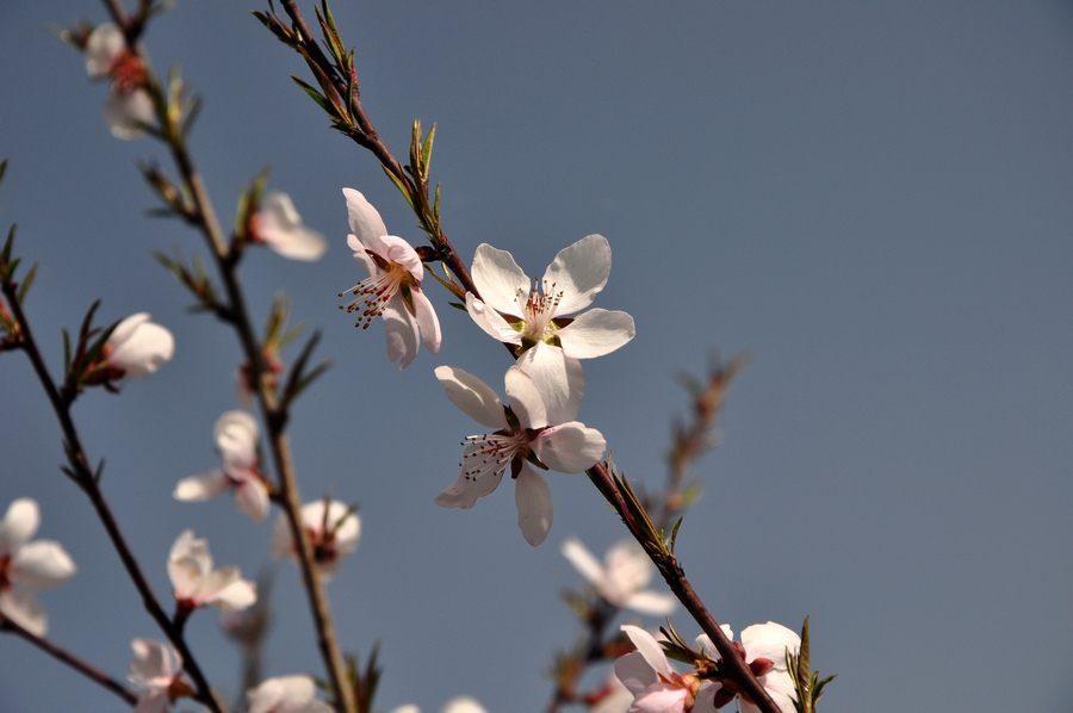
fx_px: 4689
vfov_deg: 8.7
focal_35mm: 158
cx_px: 536
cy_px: 356
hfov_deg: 13.1
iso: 200
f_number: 11
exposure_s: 1/160
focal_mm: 105
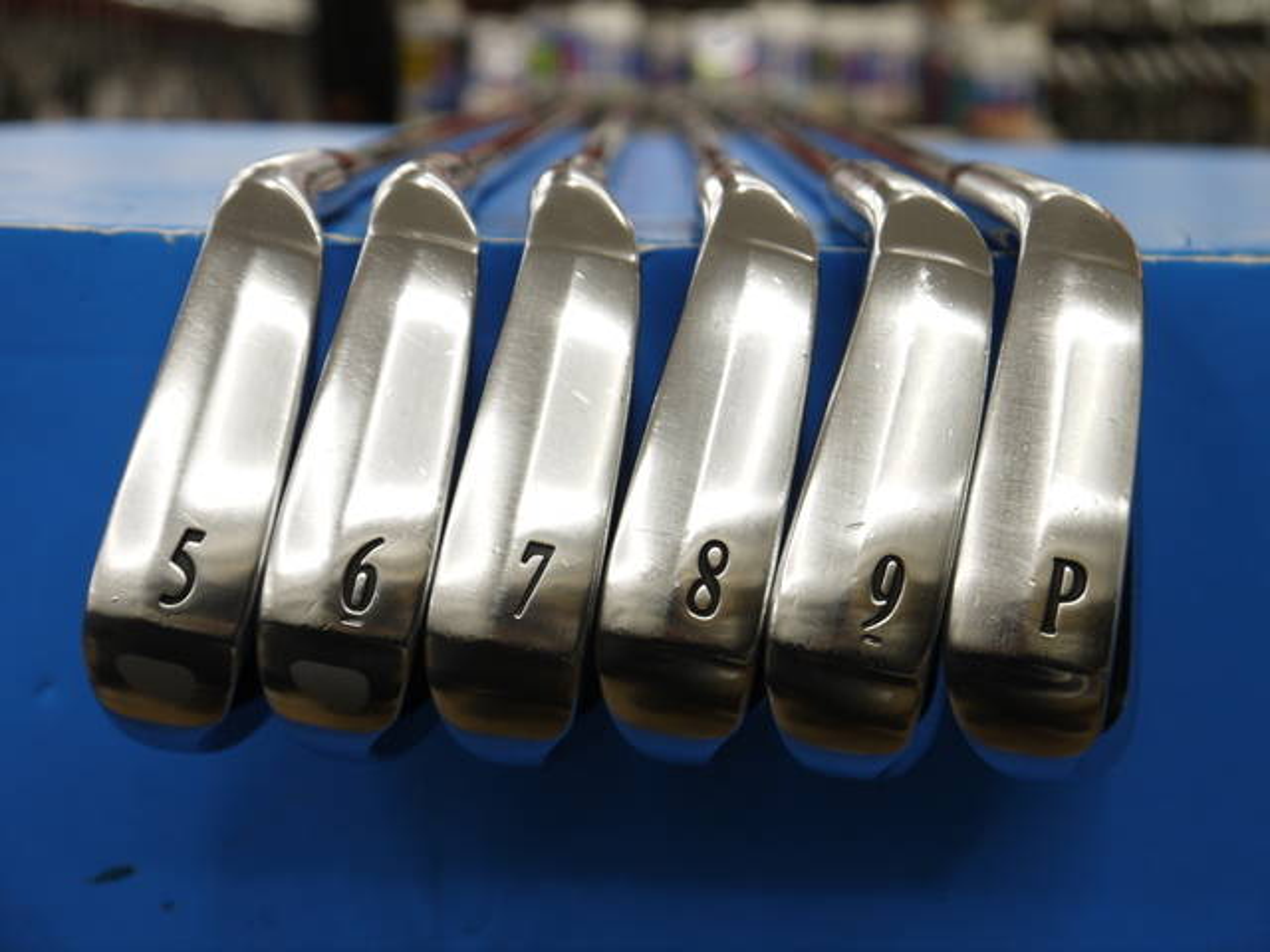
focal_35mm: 52
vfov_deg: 28.0
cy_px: 476
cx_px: 635
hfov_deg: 36.8
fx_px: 1908
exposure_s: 1/60
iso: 160
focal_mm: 26
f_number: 4.7
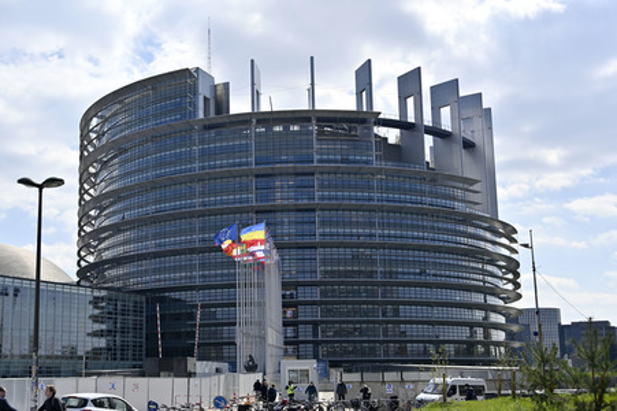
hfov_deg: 53.2
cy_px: 206
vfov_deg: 36.8
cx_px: 308
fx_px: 617
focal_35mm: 36
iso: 80
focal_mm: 36
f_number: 4
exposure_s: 1/1600
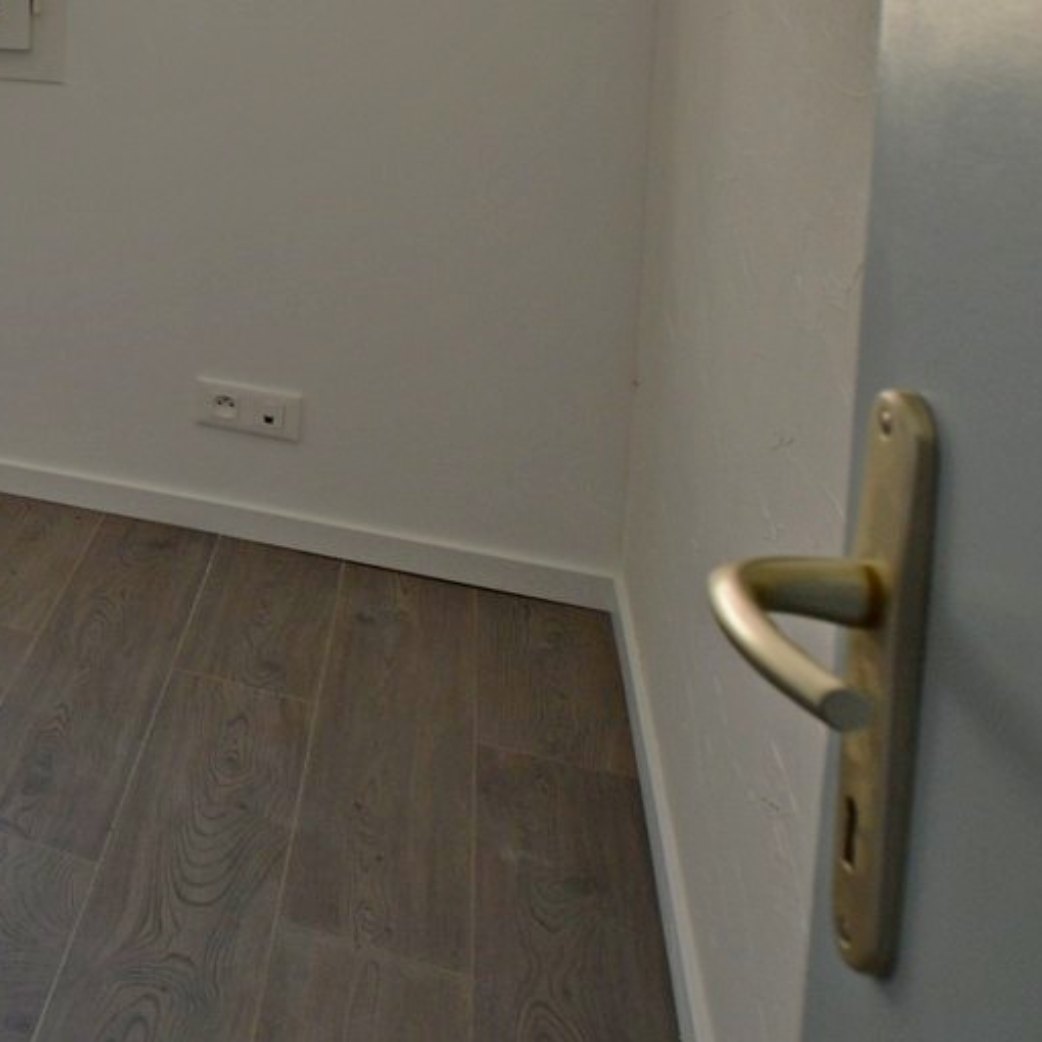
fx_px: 1533
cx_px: -736
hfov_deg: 23.6
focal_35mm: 45
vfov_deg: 34.0
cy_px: -19
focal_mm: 10
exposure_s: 1/125
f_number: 5.6
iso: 180
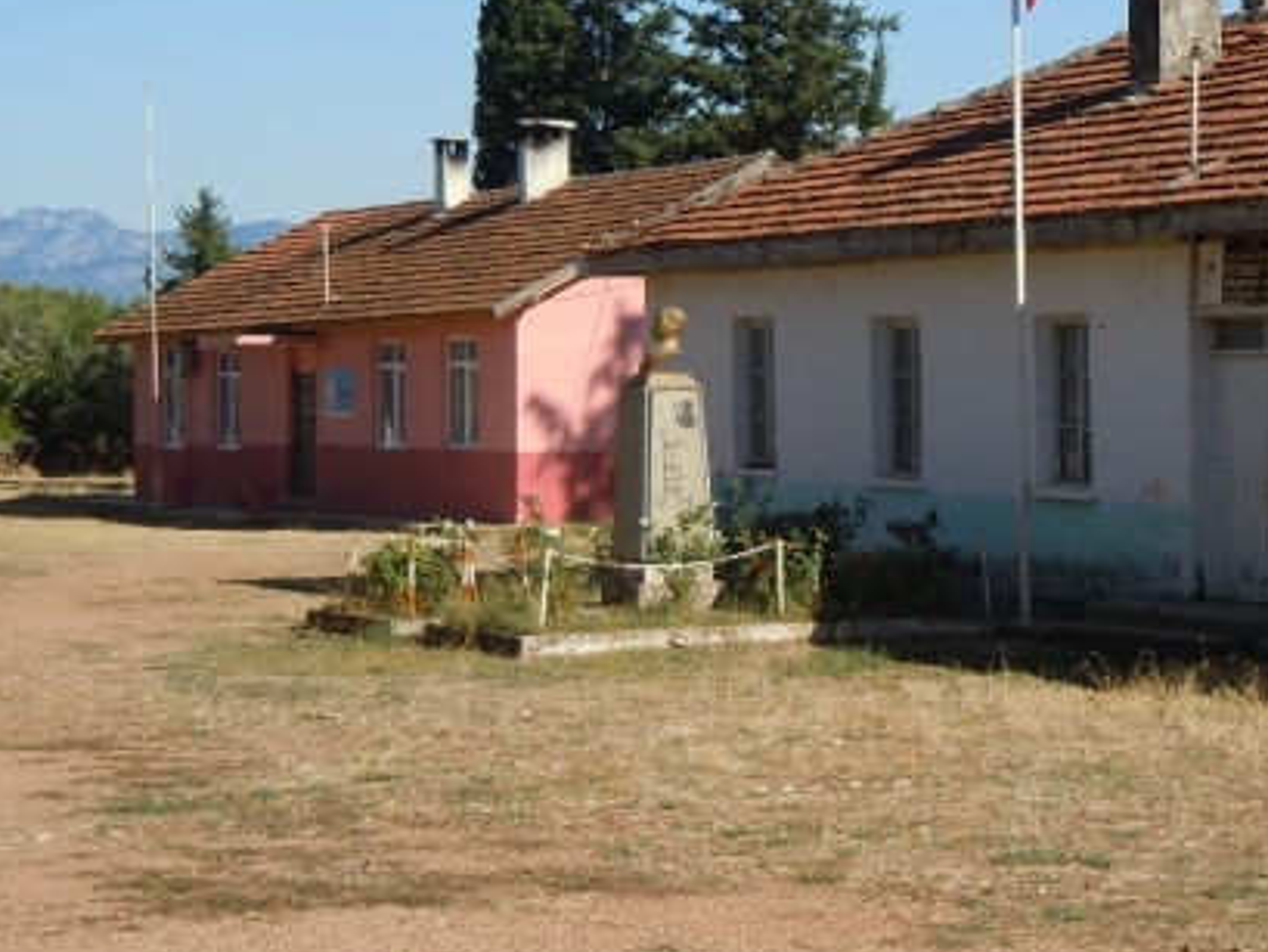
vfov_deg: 13.1
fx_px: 4140
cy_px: 282
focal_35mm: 113
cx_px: 725
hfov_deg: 17.4
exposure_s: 1/640
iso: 100
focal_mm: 13.9
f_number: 4.3
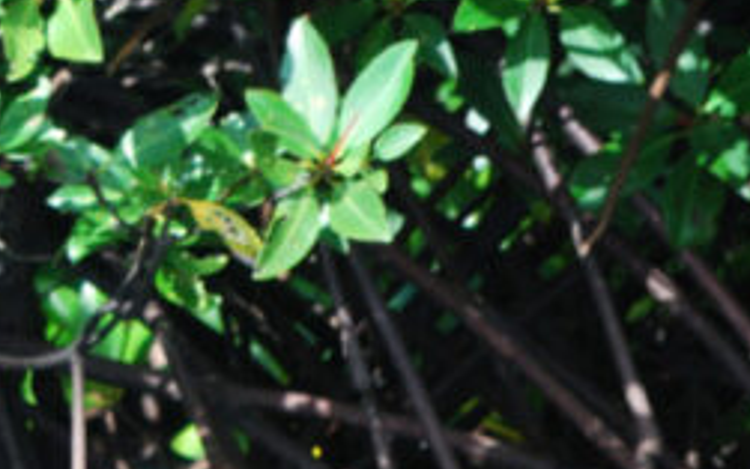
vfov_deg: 1.0
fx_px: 26476
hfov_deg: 1.6
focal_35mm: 1295
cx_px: -592
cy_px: 541
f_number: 5.6
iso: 400
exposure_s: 1/250
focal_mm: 200
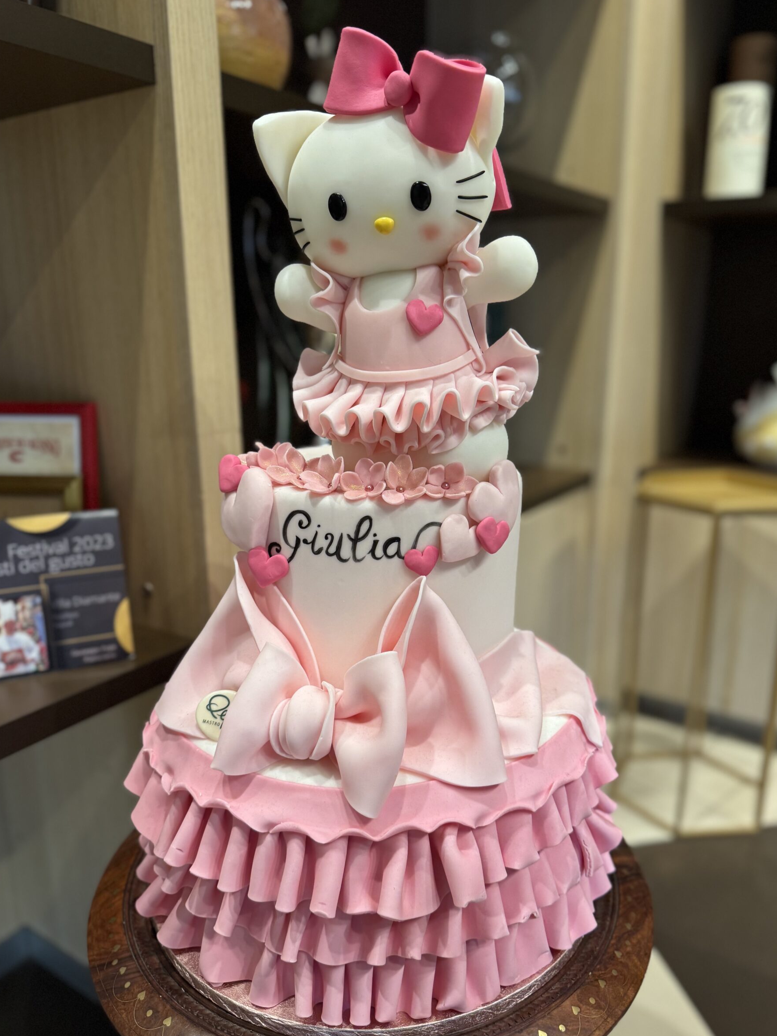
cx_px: 408
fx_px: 778
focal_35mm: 26
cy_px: 537
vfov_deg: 67.3
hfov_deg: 53.0
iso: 160
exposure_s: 1/100
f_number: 1.78
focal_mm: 6.76
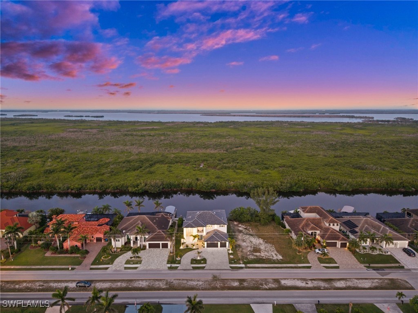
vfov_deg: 56.8
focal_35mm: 24
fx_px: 290
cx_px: 209
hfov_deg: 71.6
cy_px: 156
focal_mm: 8.67
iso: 190
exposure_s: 1/15
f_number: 1.8
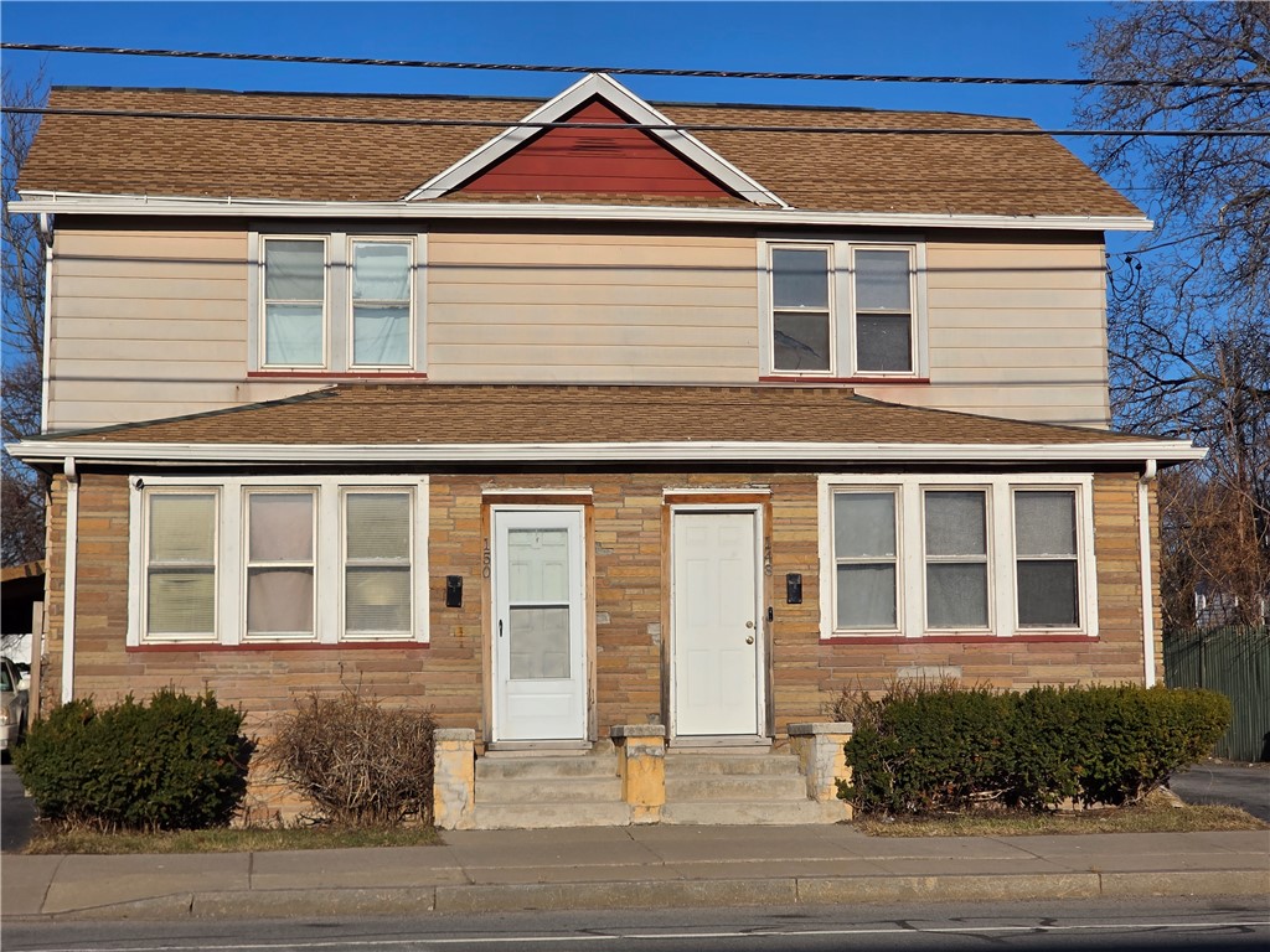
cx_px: 635
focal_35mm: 69
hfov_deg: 28.2
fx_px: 2531
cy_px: 476
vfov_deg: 21.3
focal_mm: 7.9
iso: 50
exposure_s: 1/5019
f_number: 2.4
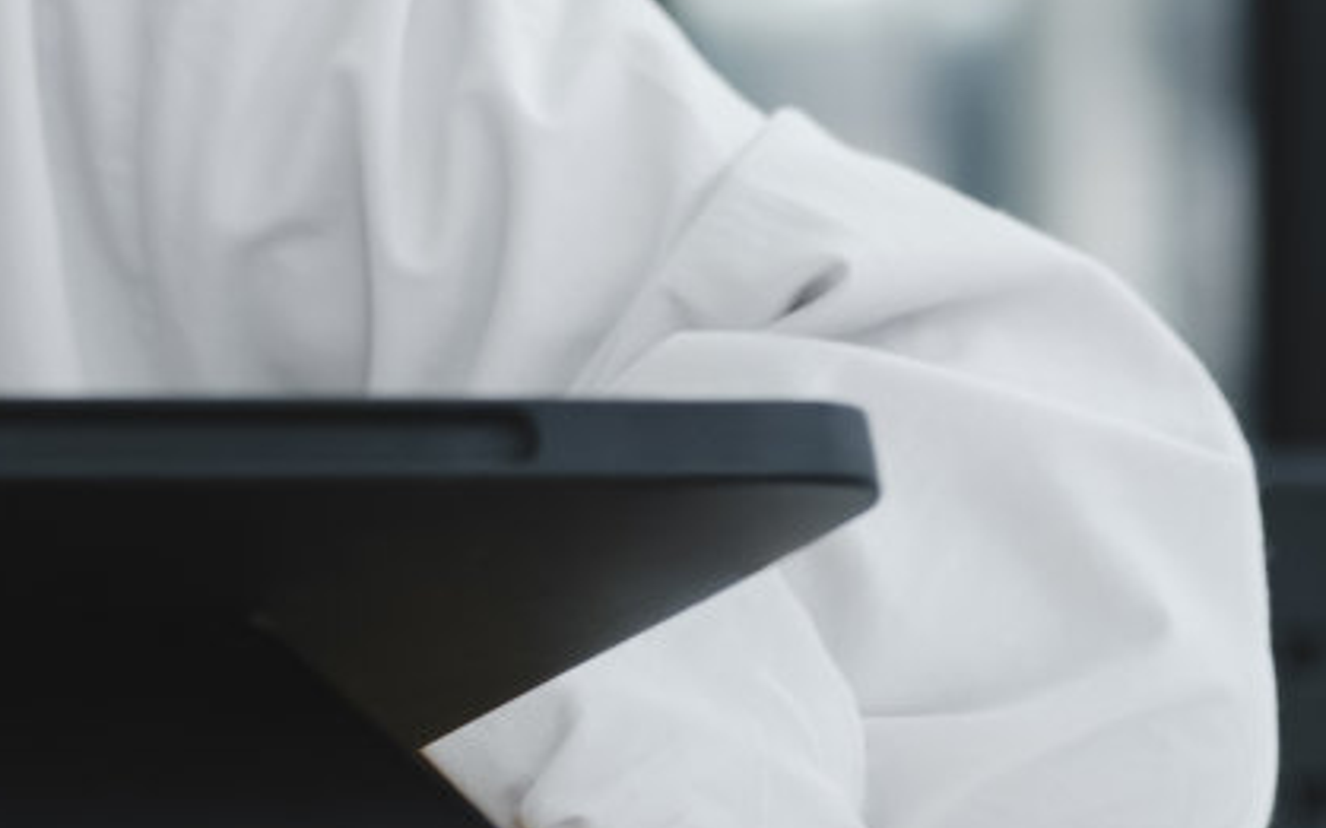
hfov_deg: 10.0
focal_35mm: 207
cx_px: -44
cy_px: -807
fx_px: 7479
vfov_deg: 6.2
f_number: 2
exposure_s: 1/80
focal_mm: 35
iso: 250
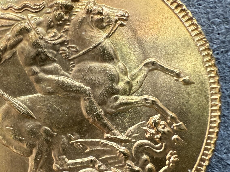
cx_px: 58
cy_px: 96
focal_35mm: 54
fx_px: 359
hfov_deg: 34.8
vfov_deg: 27.0
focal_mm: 2.22
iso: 250
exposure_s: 1/50
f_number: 2.2
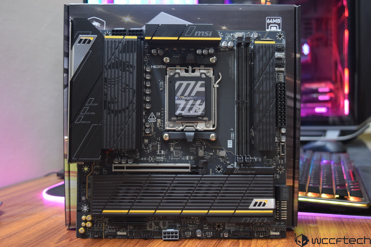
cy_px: 124
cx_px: 186
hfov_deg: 38.9
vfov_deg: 26.5
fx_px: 526
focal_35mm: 51
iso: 1600
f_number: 4.5
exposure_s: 1/15
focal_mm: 34
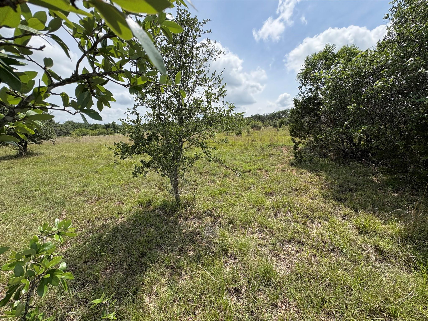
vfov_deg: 85.7
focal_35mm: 14
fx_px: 173
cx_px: 214
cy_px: 160
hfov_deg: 102.1
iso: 50
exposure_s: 1/1709
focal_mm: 2.22
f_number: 2.2
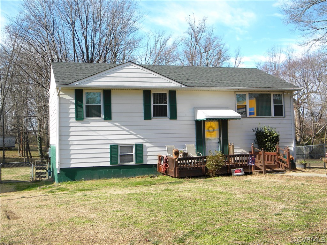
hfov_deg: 45.8
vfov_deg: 35.1
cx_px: 164
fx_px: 387
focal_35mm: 41
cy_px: 122
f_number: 3.8
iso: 80
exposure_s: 1/408
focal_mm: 7.3
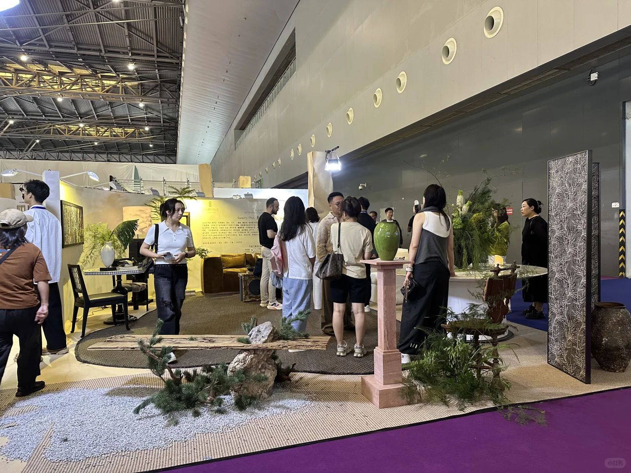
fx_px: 437
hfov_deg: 71.6
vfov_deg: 56.8
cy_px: 236
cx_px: 316
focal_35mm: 24
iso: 200
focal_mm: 6.86
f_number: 1.78
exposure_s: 1/100
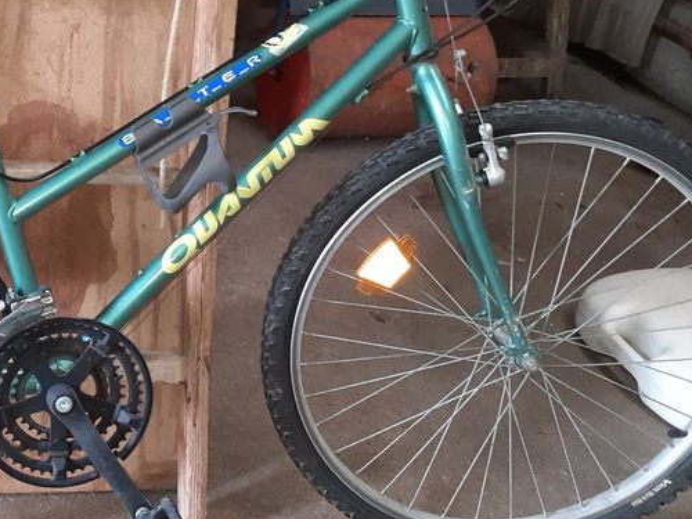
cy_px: 212
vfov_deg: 27.0
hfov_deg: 32.9
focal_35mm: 54
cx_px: 12
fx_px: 1080
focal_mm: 3.6
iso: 320
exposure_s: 1/25
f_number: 1.9
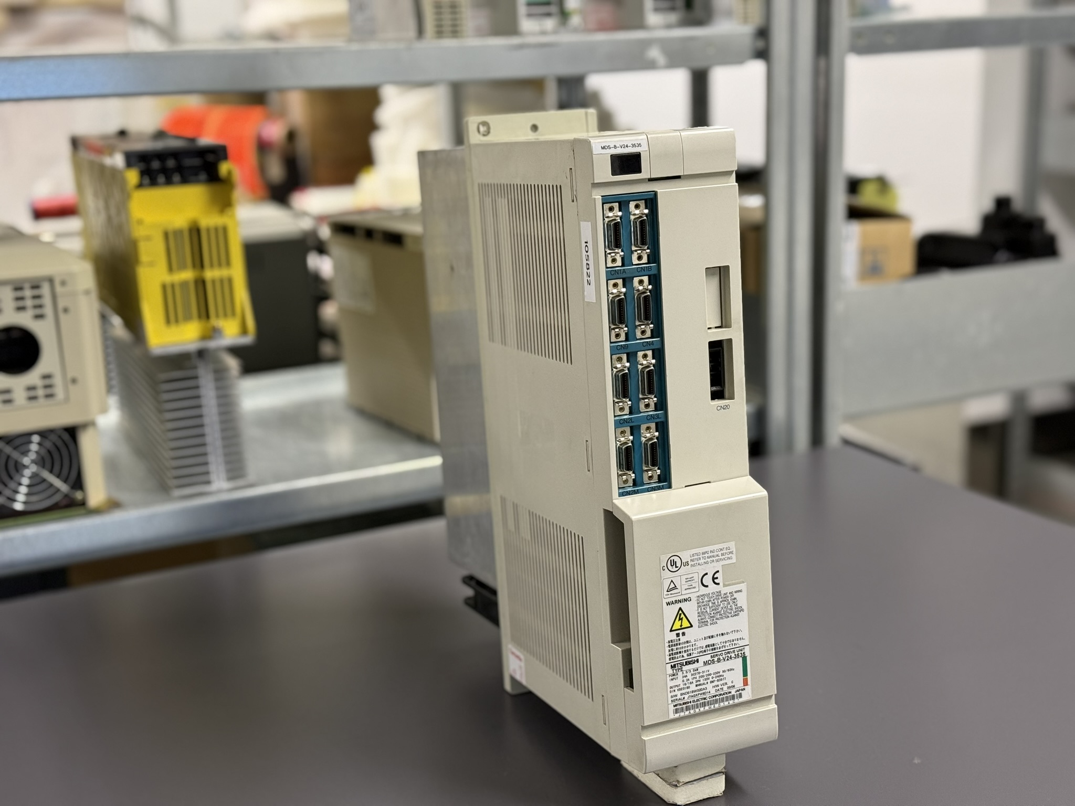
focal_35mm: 48
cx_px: 538
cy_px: 403
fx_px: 1491
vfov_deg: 30.3
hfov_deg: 39.7
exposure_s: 1/50
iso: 250
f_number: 1.78
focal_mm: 6.76
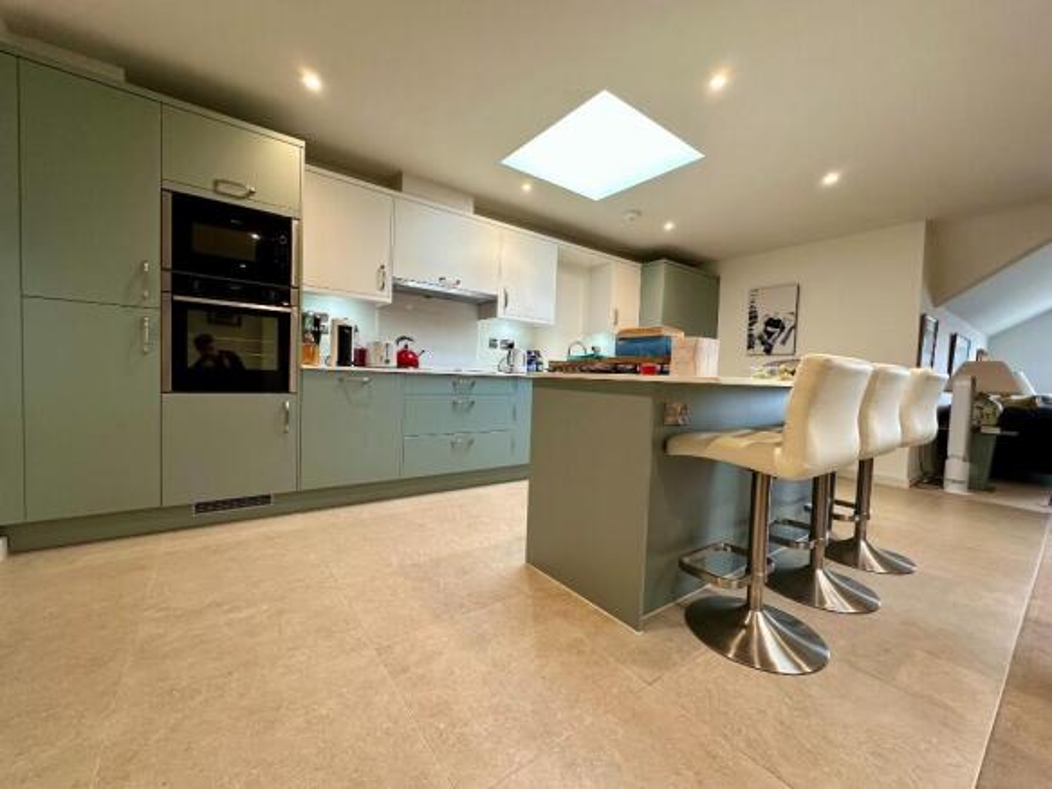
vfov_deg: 85.7
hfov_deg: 102.1
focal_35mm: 14
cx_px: 526
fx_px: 425
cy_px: 394
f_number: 2.2
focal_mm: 2.22
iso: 250
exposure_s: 1/100
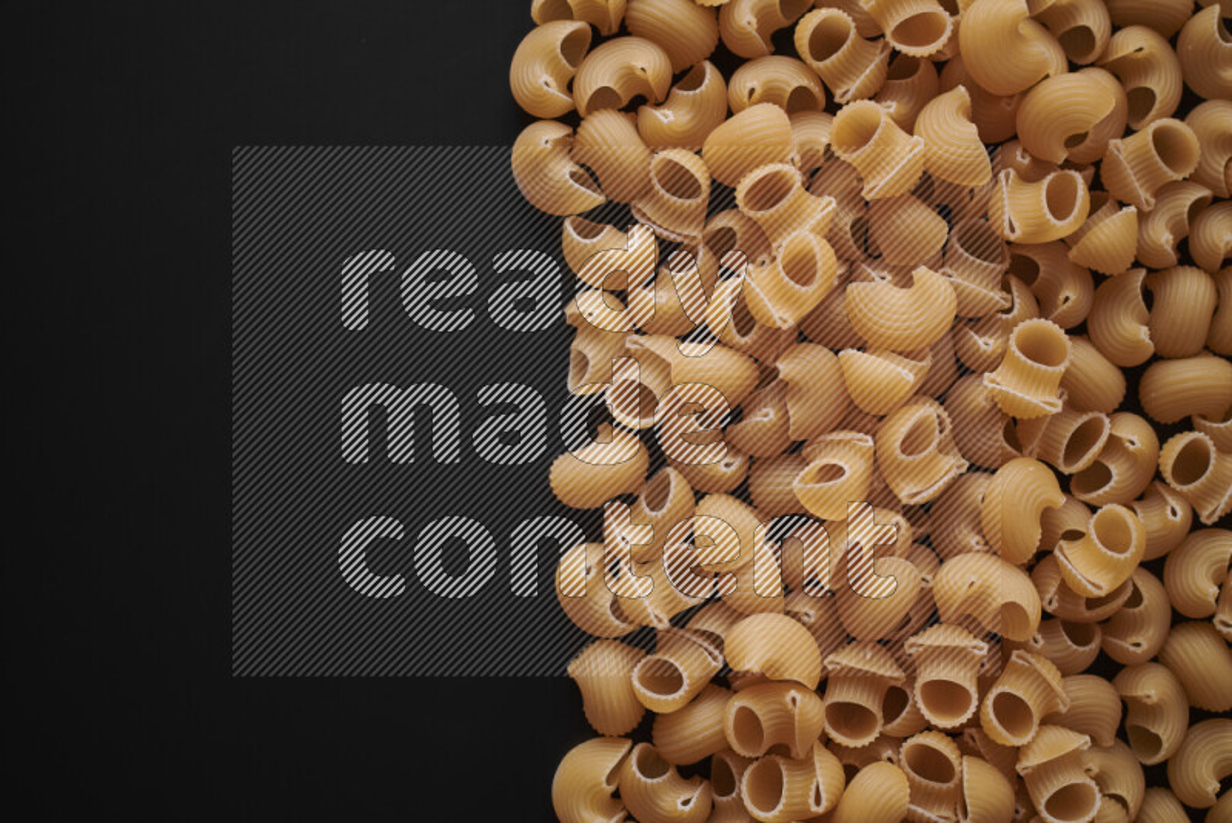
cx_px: 616
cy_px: 412
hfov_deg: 39.6
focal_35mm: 50
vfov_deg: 27.0
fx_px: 1712
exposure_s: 1/100
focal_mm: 50
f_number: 8
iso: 160
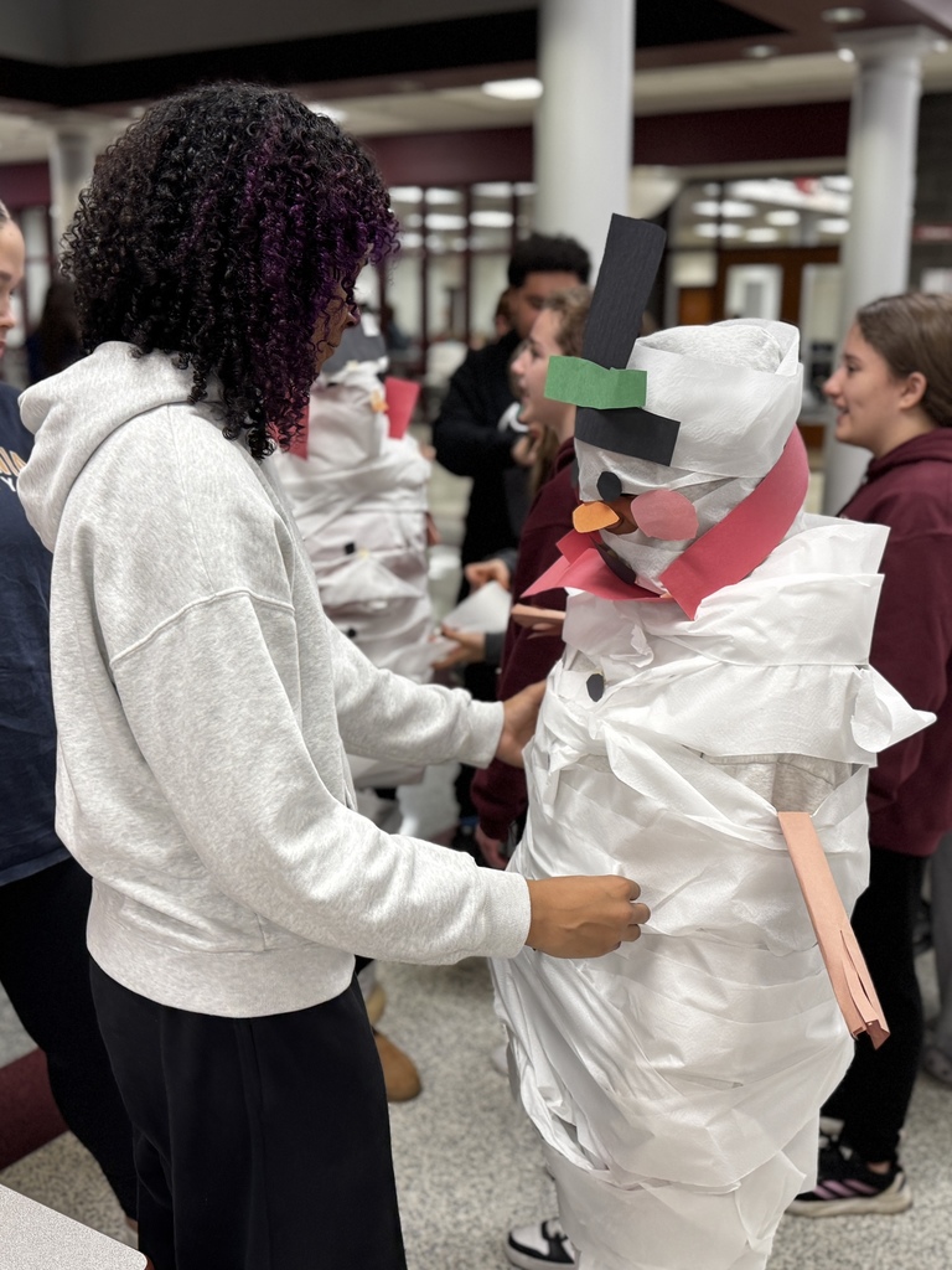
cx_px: 476
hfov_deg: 56.8
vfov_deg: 71.6
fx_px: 880
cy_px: 635
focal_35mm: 24
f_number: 1.78
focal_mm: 6.76
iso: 125
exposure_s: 1/60
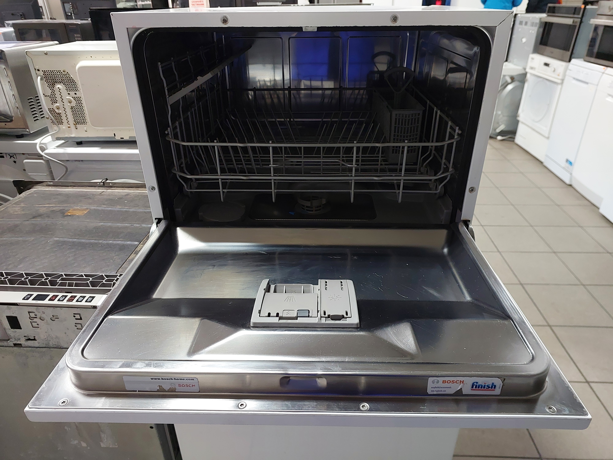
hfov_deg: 73.9
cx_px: 306
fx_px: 407
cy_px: 230
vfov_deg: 58.9
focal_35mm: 23
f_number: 1.8
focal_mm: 5.06
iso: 400
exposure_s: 1/33.3
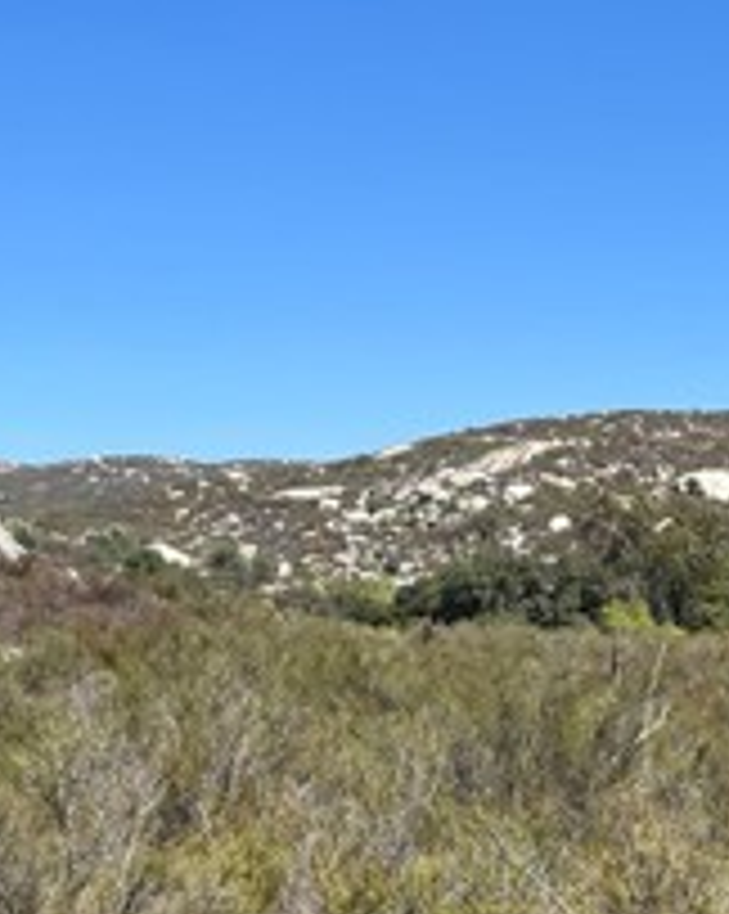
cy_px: 770
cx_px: 1174
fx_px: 2161
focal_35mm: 80
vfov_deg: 23.4
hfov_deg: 16.9
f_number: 1.6
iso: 50
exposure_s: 1/2513
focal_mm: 5.1
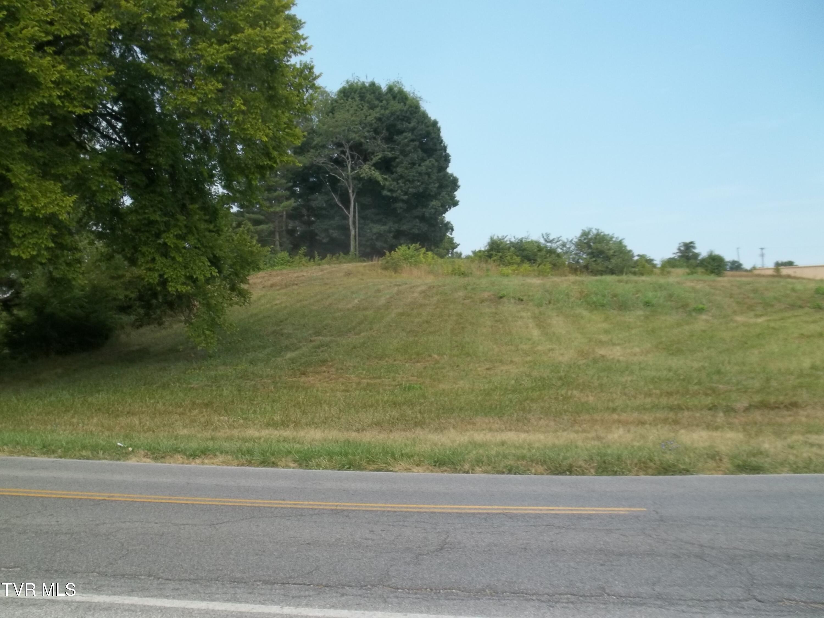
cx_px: 412
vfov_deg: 42.9
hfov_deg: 55.4
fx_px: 786
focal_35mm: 33
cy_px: 309
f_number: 8
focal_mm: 5.9
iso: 64
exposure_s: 1/100
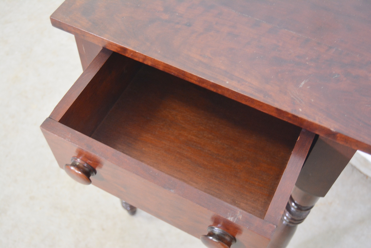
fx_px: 464
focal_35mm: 45
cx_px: 186
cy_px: 124
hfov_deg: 43.6
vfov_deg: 29.9
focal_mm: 30
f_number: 4.2
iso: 1100
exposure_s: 1/30
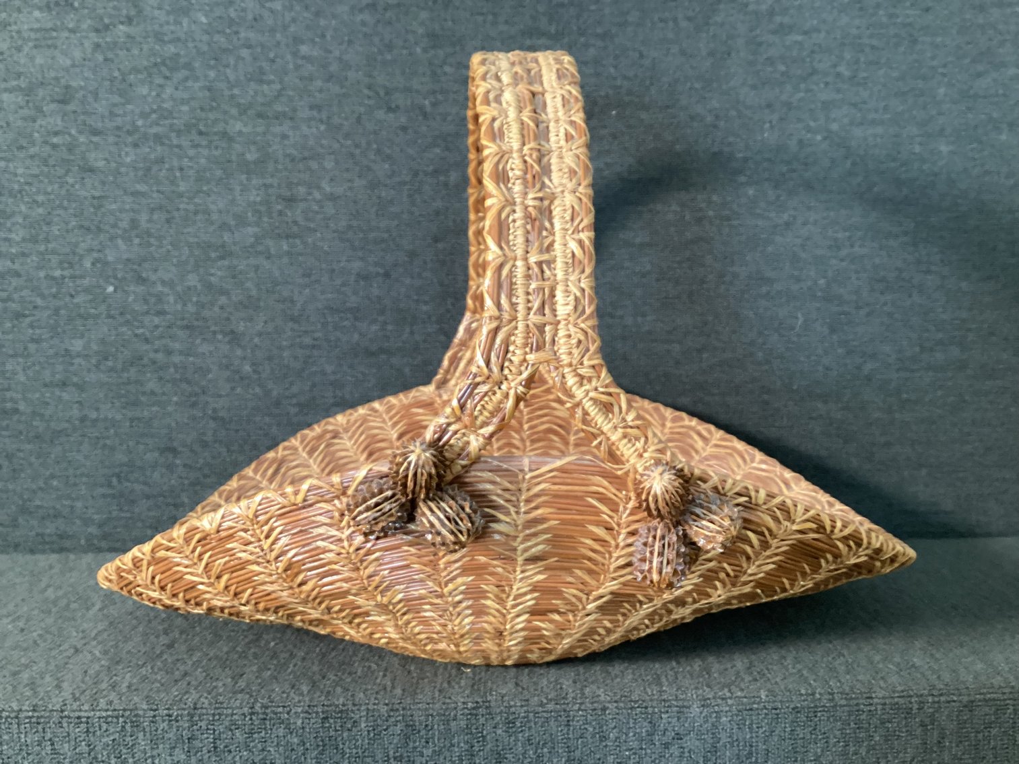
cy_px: 382
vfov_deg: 45.4
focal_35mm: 31
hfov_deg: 58.3
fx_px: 913
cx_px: 510
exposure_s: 1/40
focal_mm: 3.3
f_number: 2.4
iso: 250
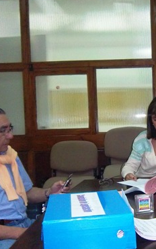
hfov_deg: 25.7
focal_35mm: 48
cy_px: 141
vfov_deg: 41.7
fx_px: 326
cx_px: 151
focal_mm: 5.05
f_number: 3.5
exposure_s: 1/30
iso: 320
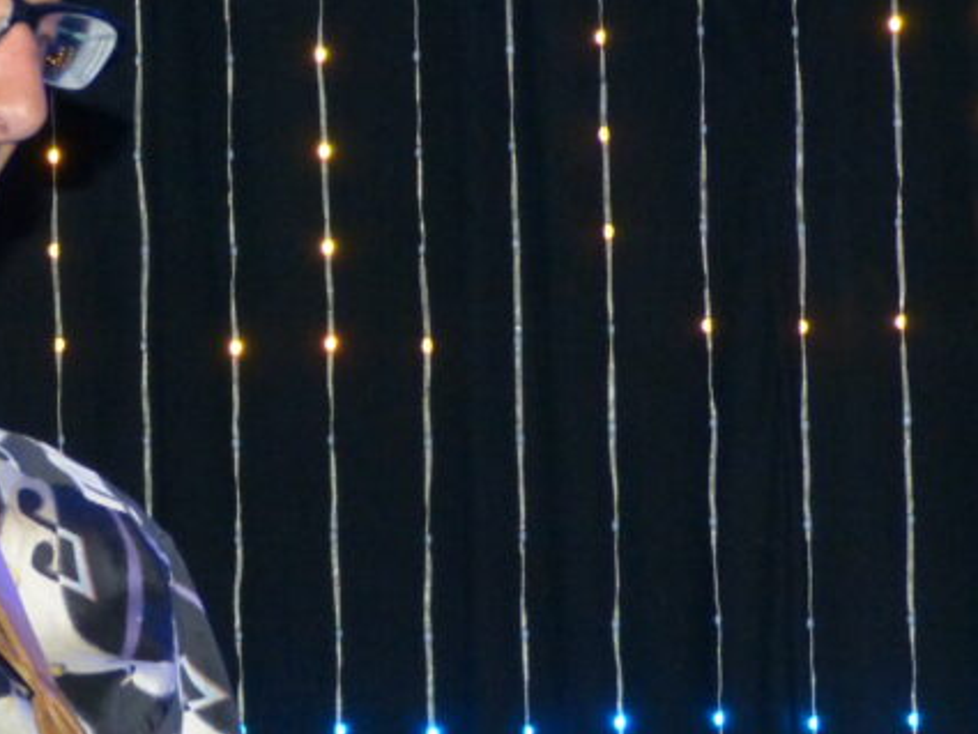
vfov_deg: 6.0
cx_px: -159
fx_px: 7009
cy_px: 513
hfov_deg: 7.9
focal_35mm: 248
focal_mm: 18.6
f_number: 3.5
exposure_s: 1/60
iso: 400
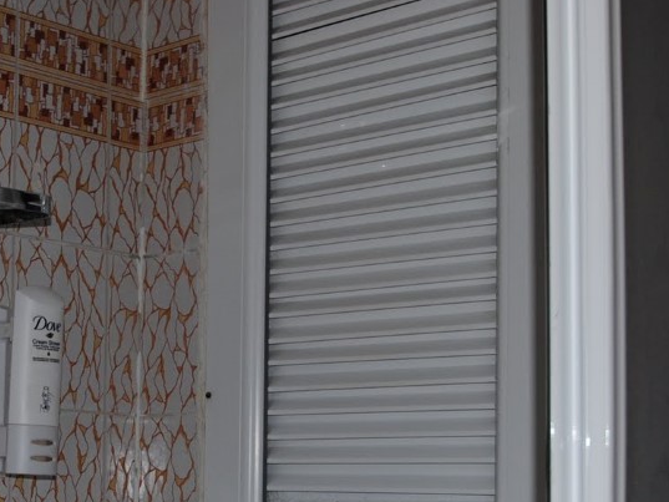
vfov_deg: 19.5
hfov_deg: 25.8
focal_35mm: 74
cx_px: 116
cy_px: 466
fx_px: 1430
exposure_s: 1/60
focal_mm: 24
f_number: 4.5
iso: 200
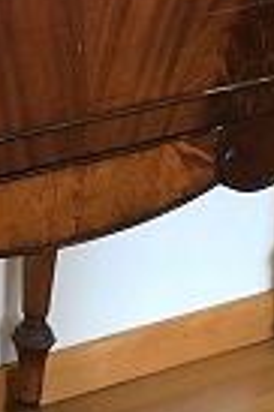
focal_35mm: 172
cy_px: 284
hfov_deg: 7.6
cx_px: -263
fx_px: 1968
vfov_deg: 11.9
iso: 64
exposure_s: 1/15
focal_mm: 4
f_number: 1.8
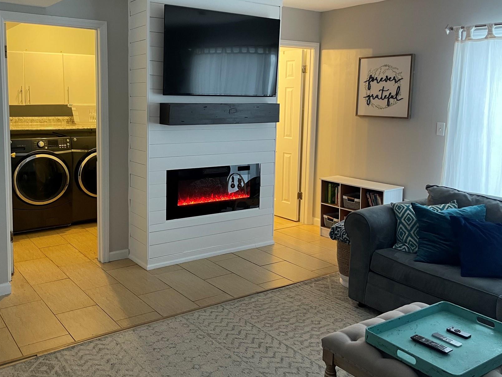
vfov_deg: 42.8
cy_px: 157
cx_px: 195
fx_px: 478
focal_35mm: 33
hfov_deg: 54.9
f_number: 1.6
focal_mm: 4.2
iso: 250
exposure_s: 1/60
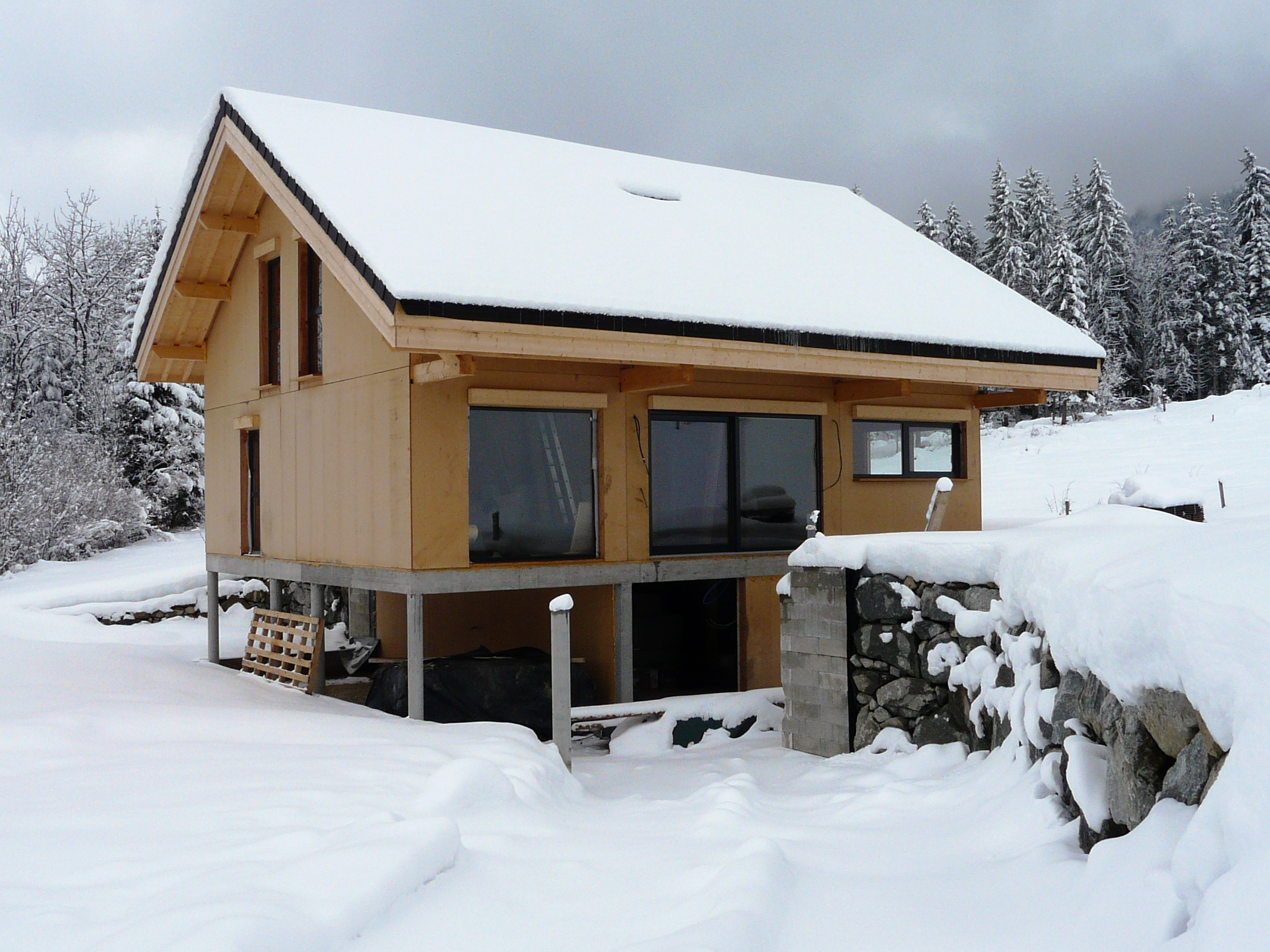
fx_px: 1321
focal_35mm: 36
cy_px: 476
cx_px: 635
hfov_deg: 51.4
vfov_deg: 39.7
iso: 100
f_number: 5.6
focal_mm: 4.6
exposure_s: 1/250
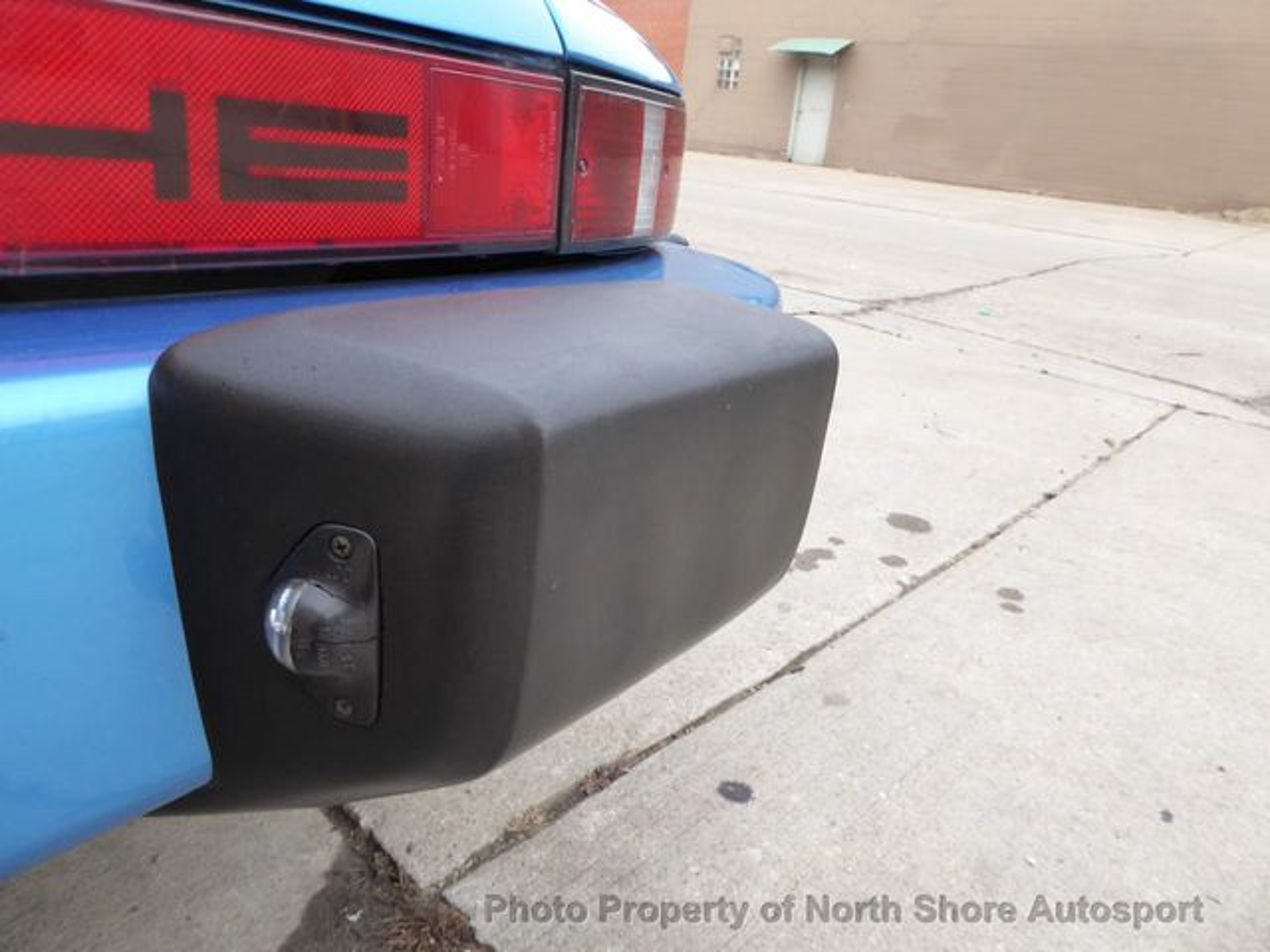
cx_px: 635
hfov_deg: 69.4
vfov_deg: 54.9
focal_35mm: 25
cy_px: 476
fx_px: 917
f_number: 3.3
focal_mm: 4.3
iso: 320
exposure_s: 1/60
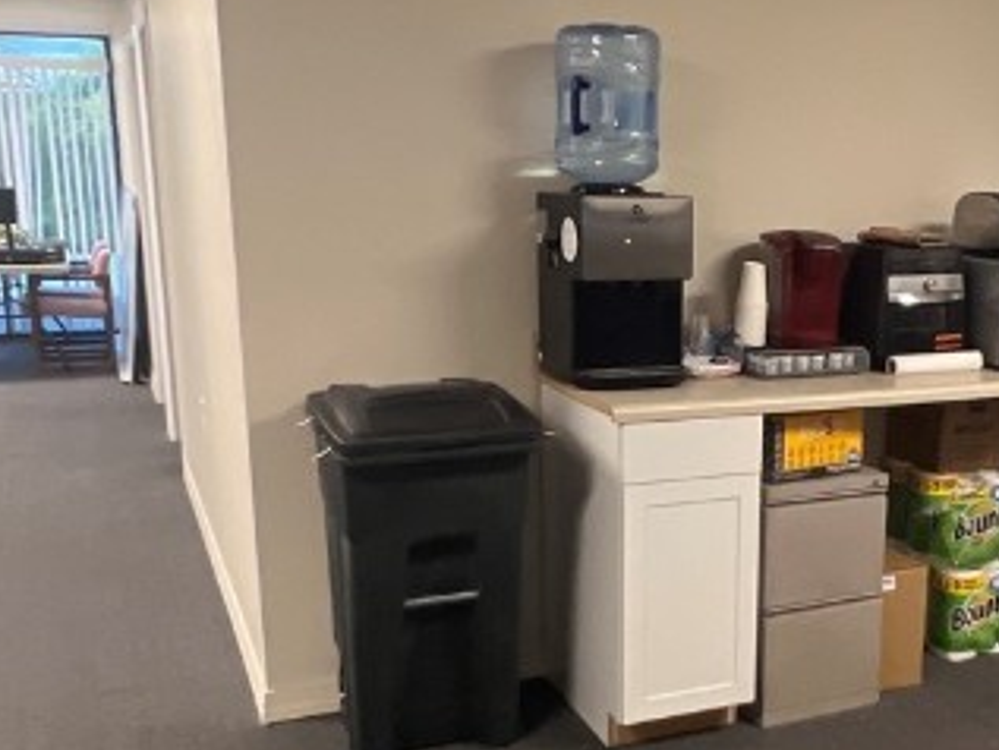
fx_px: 1213
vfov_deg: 34.2
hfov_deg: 43.3
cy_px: 454
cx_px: 756
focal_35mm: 42
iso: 400
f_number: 1.8
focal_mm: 1.57
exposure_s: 1/60
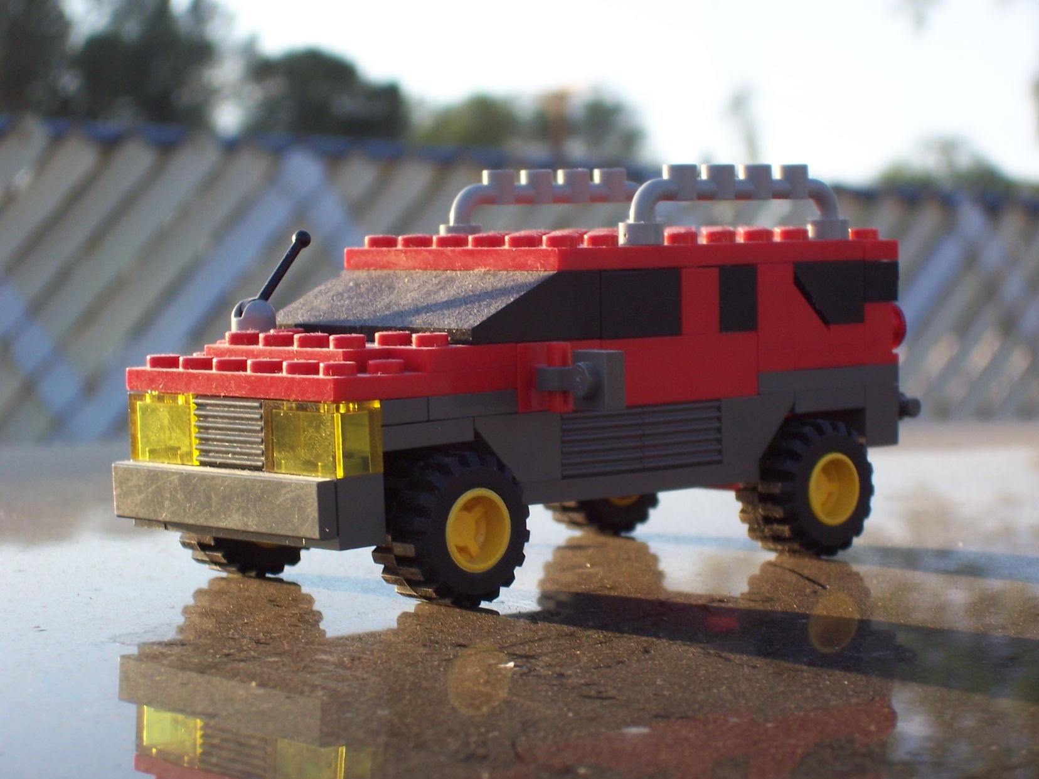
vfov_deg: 14.5
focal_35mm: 102
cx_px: 520
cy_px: 390
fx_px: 3062
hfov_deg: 19.3
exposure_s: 1/125
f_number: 4.6
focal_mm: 16.8
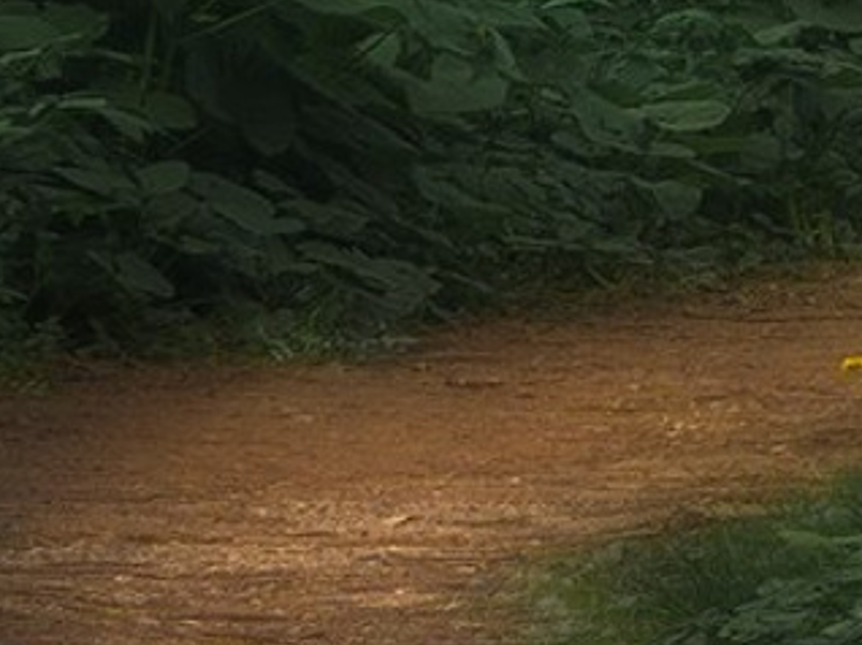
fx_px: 30830
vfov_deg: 1.2
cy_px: -923
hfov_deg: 1.6
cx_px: 613
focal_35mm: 1239
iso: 400
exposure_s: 1/40
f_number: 8
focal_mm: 160
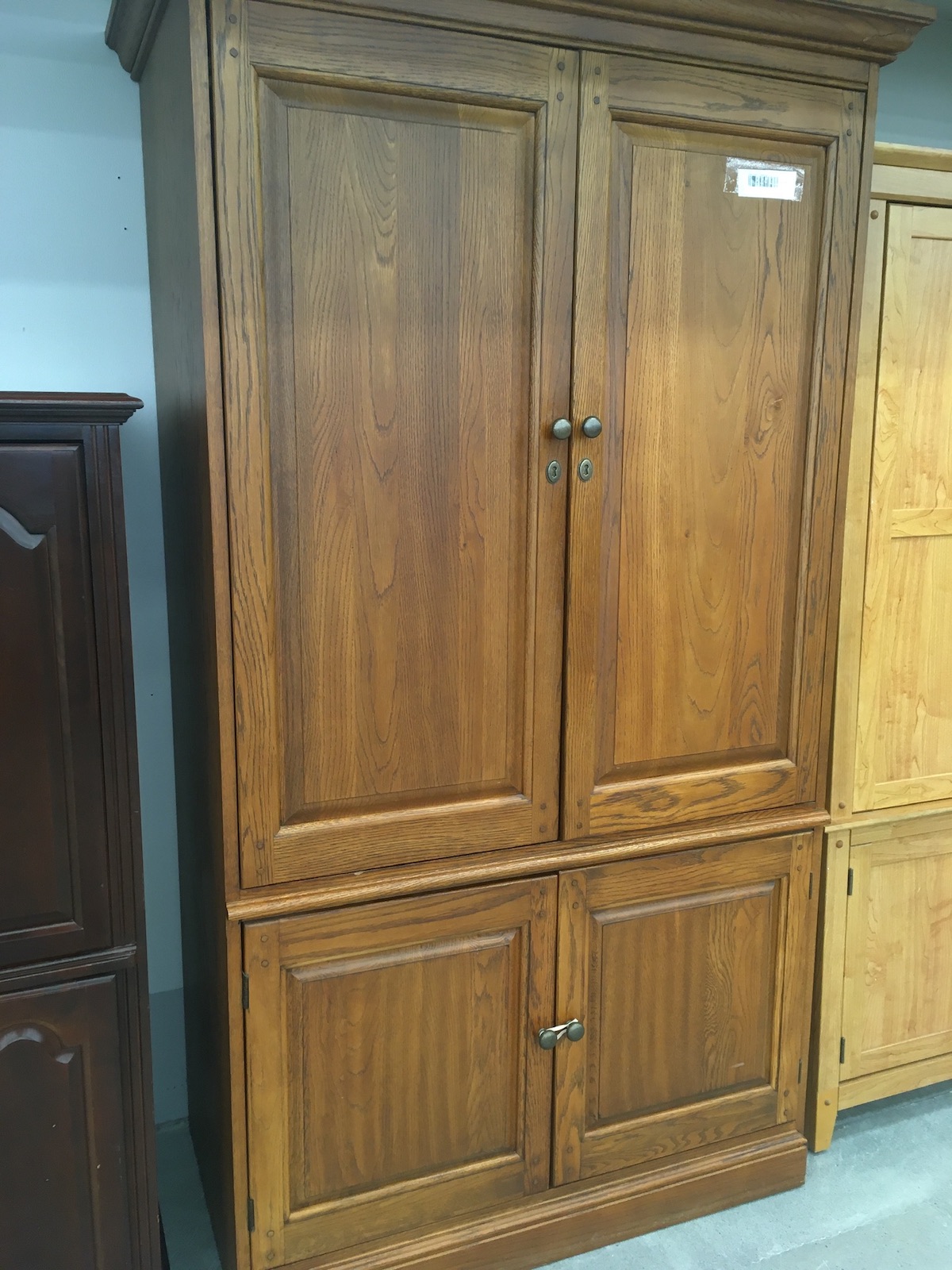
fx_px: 1063
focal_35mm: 29
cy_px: 635
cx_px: 476
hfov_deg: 48.2
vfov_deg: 61.7
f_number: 2.2
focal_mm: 4.15
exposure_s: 1/30
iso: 64
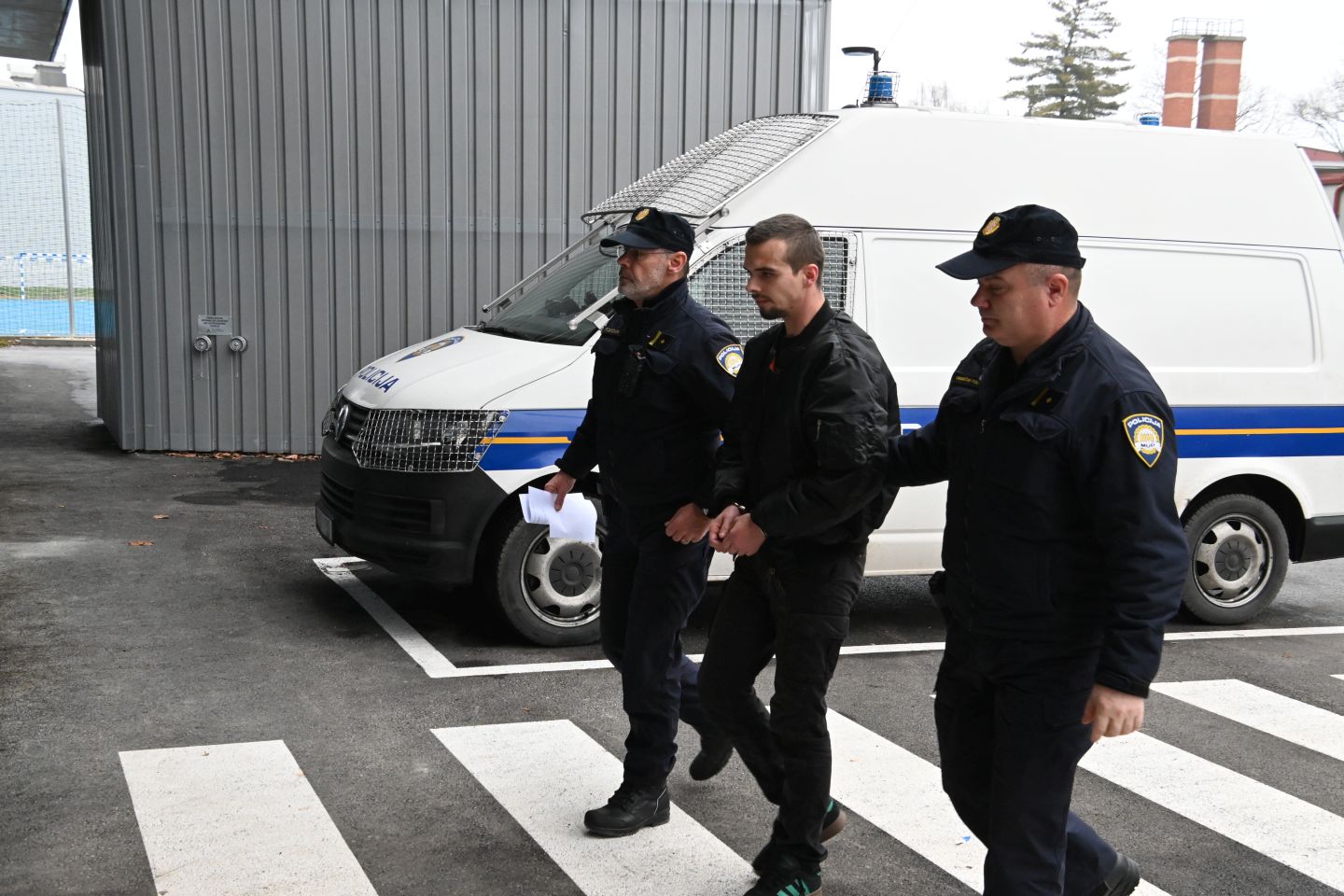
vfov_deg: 30.8
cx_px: 672
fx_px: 1624
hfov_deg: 45.0
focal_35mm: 44
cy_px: 448
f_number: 6.3
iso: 2500
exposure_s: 1/320
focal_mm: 29
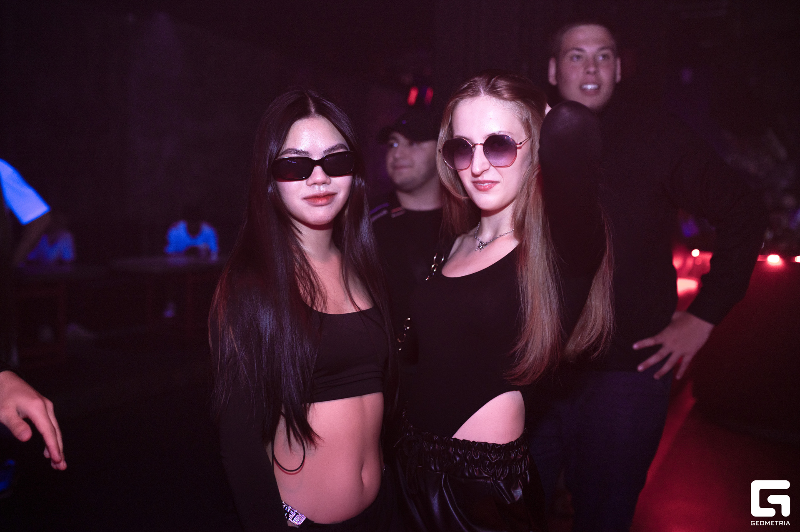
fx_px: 777
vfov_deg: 37.8
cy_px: 266
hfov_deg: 54.5
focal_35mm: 35
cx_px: 400
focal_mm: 35
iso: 400
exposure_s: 1/200
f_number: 2.5
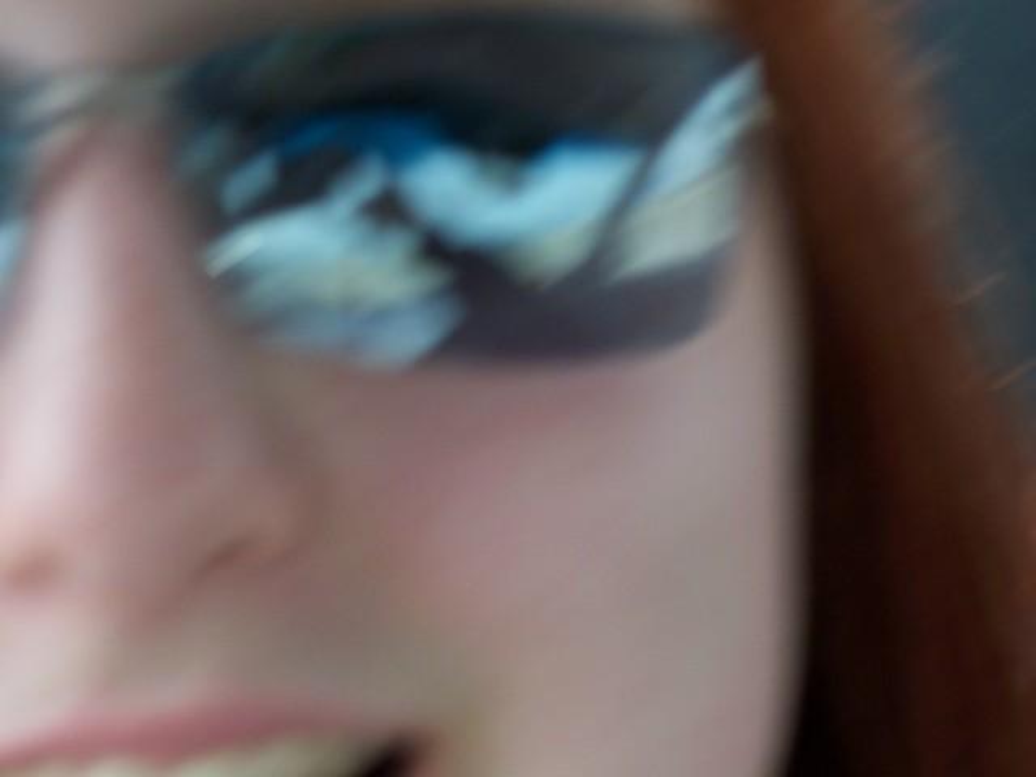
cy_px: 388
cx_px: 518
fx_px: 3322
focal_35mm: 111
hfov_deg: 17.7
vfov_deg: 13.3
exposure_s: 1/125
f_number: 4.8
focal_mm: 16.8
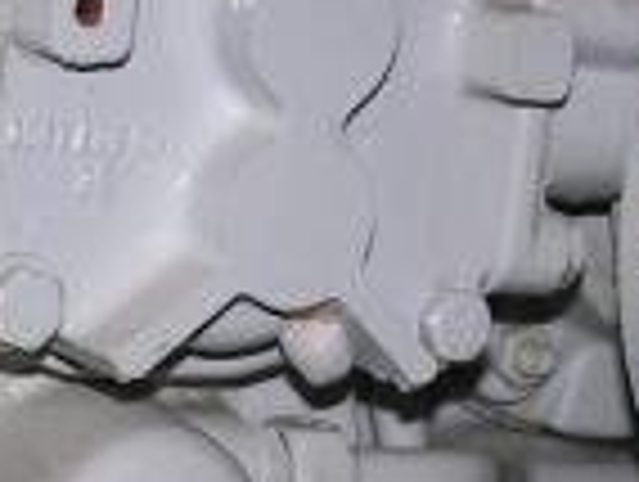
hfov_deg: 11.5
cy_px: 432
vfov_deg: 8.7
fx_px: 3162
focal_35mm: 171
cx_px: 274
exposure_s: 1/60
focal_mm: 6.3
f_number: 2.8
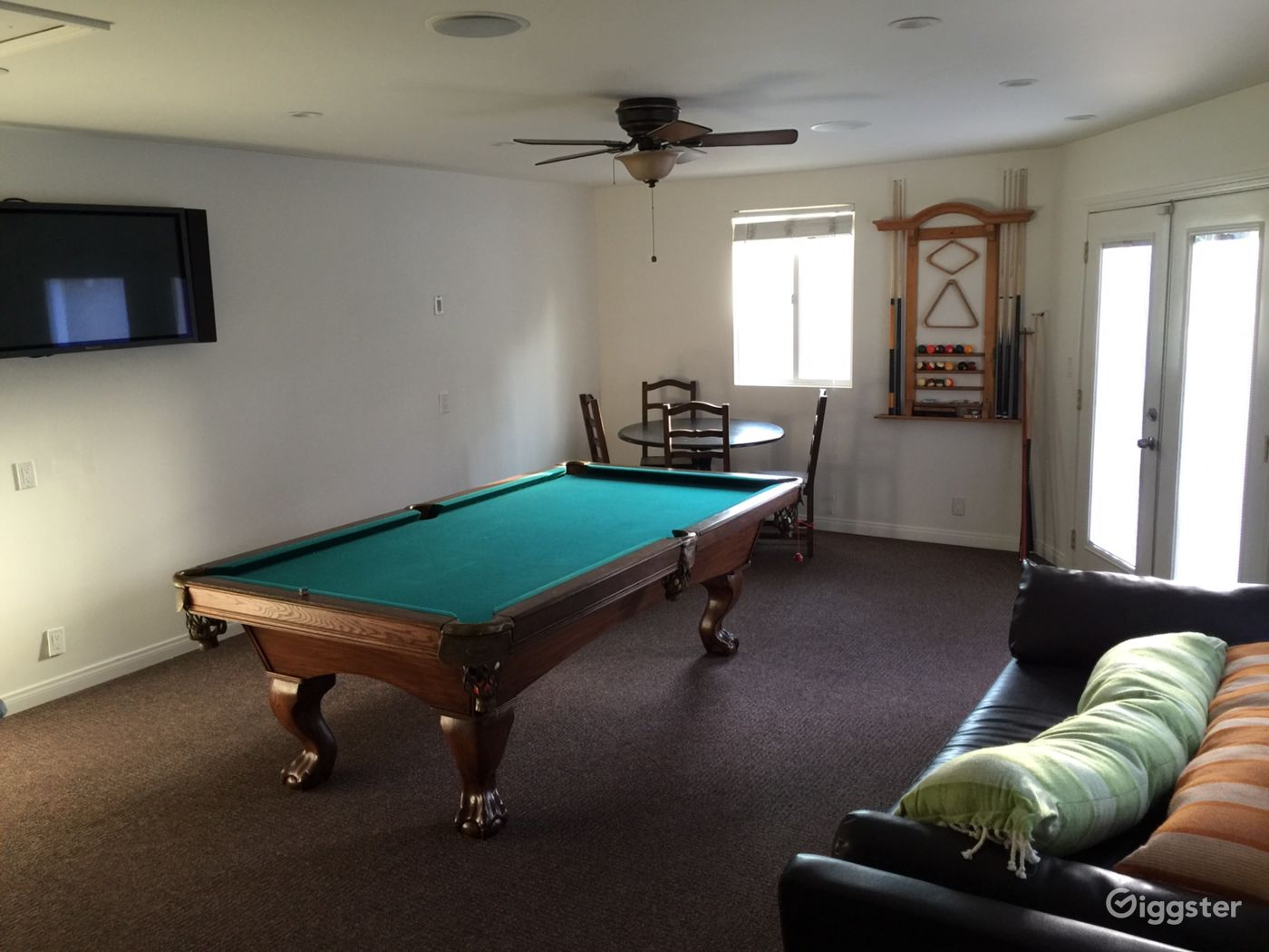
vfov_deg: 48.2
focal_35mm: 29
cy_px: 476
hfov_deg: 61.7
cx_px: 634
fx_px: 1063
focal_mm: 4.15
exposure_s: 1/15
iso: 64
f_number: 2.2
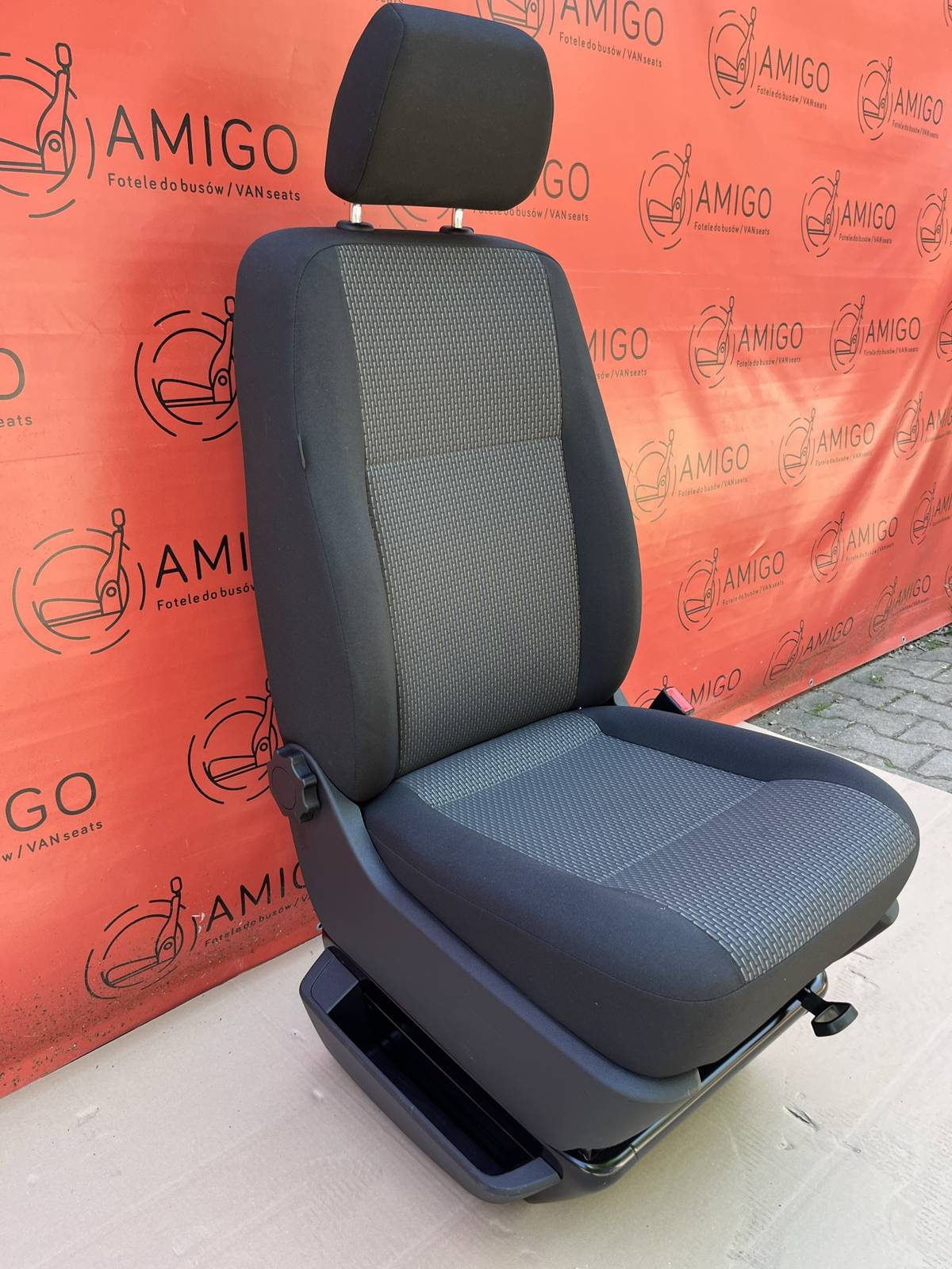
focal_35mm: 26
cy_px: 634
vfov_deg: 67.3
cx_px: 476
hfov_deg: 53.1
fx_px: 953
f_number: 1.6
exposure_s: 1/121
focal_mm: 5.1
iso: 50
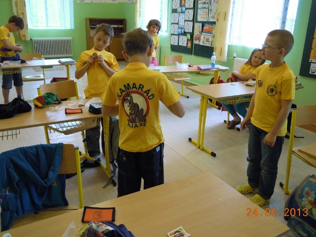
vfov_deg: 46.8
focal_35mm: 30
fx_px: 274
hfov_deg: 59.9
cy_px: 112
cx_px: 154
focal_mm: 5
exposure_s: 1/125
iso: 400
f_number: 2.7
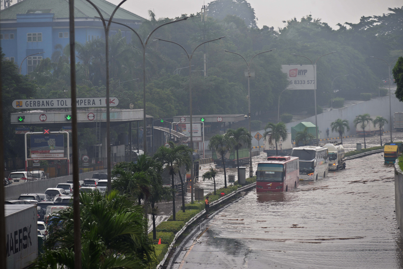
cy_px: 134
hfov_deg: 10.3
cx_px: 202
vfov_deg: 6.9
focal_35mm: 200
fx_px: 2240
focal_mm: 200
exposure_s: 1/160
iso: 125
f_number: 5.6
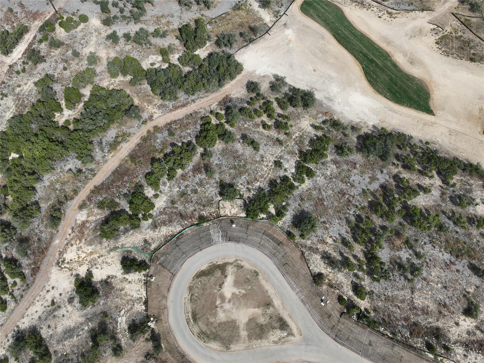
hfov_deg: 71.6
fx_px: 335
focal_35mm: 24
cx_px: 242
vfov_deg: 56.8
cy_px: 182
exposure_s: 1/2500
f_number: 2.8
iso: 100
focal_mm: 12.29
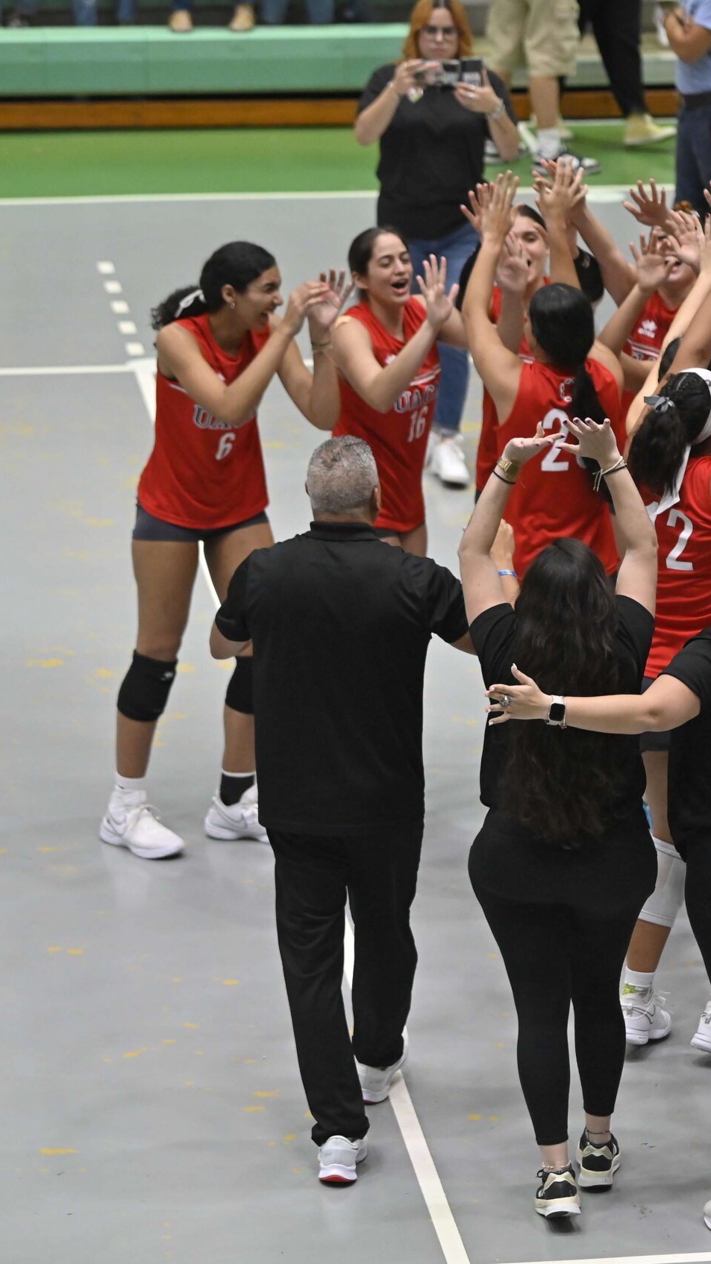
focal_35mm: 174
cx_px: 642
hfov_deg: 7.0
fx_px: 5831
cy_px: 631
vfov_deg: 12.4
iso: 4000
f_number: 3.5
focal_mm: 110
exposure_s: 1/640
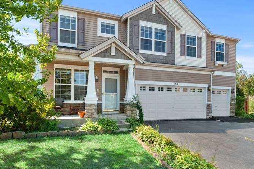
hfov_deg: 75.3
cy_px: 96
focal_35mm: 23
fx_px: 162
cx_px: 152
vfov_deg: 54.8
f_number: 8
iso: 200
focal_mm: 17
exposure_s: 1/125
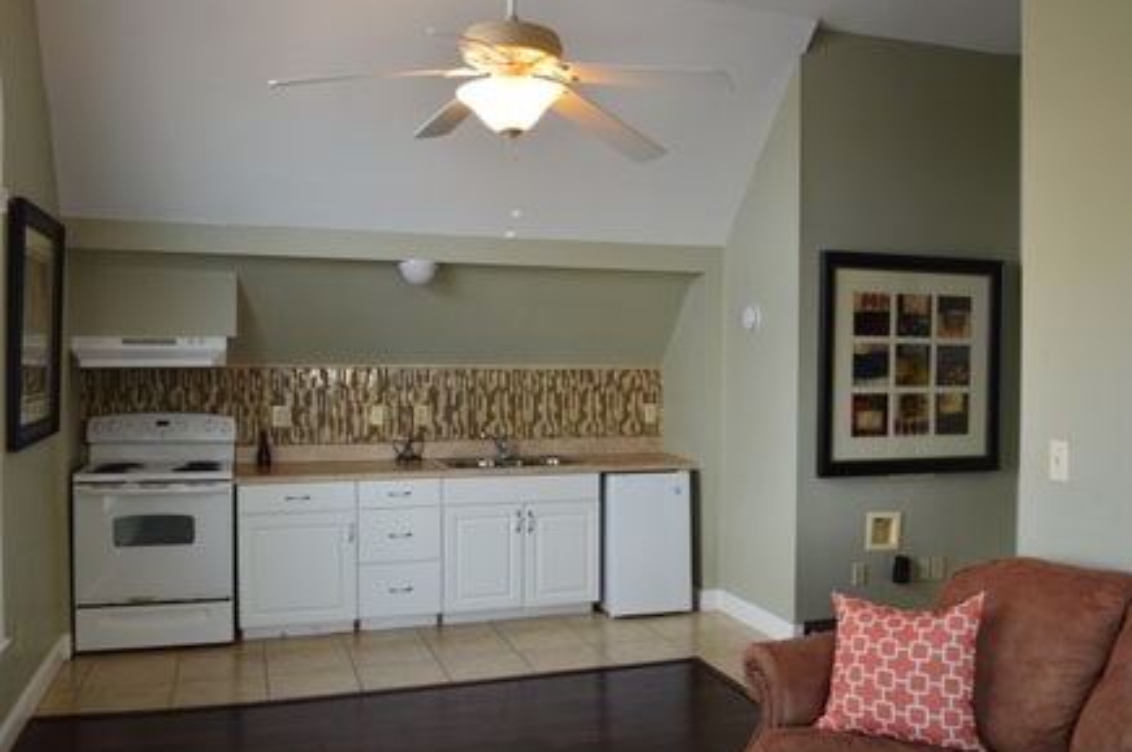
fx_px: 974
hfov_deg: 60.1
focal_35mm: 31
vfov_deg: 42.2
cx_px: 648
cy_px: 385
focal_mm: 18
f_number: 7.1
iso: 400
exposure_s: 1/30
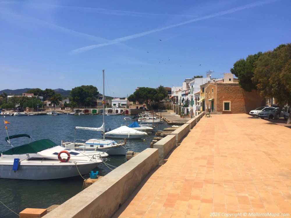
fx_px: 244
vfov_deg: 48.2
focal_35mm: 29
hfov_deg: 61.7
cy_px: 109
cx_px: 146
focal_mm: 4.15
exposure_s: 1/3300
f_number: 2.2
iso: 32
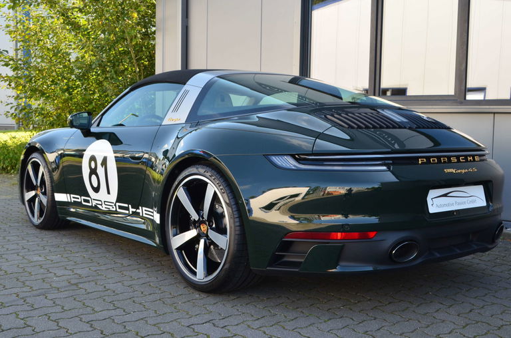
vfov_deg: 30.7
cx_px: 256
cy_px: 169
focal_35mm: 44
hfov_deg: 45.1
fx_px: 616
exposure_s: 1/60
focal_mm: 29
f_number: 10
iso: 360
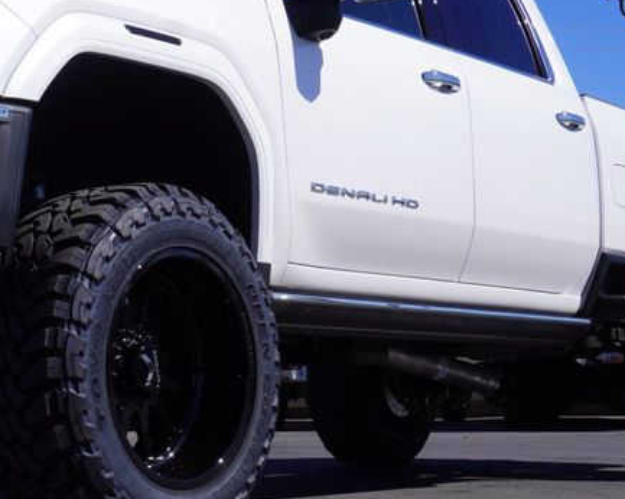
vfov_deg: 19.1
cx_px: 114
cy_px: 164
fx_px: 1479
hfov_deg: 23.5
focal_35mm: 80
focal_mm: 24
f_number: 11
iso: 100
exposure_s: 1/250
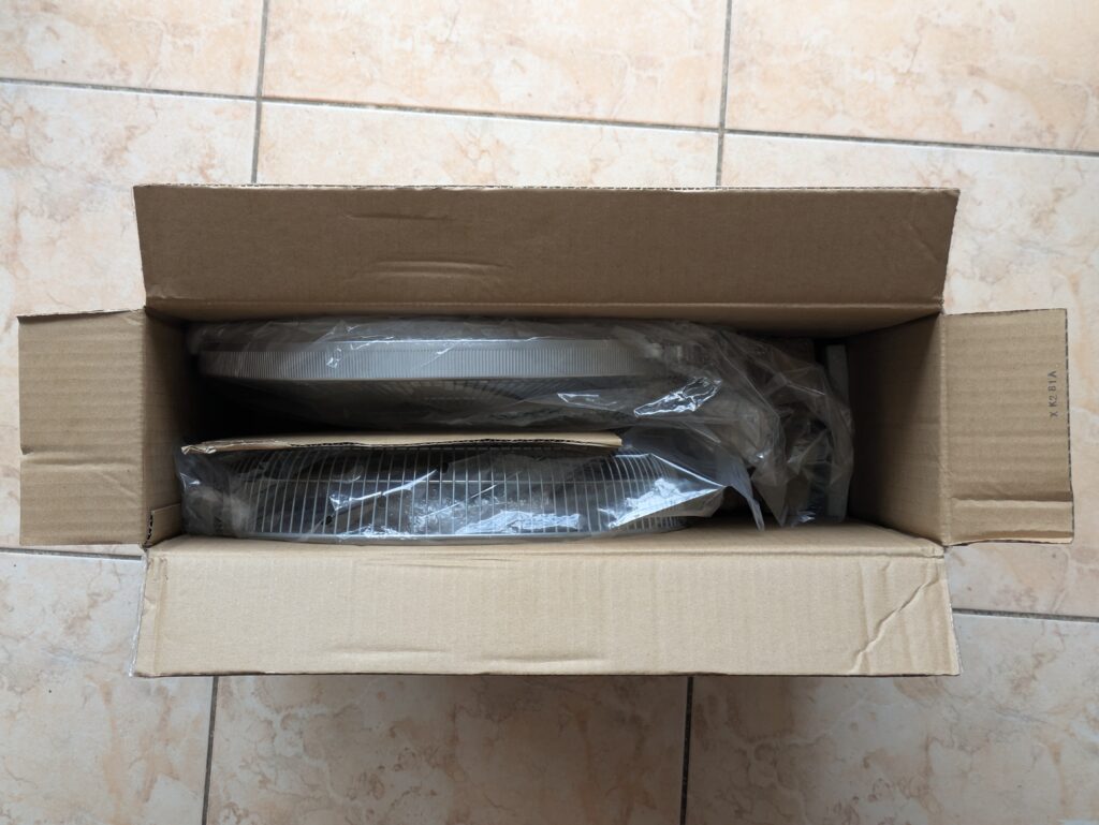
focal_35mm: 51
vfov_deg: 28.6
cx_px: 550
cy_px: 412
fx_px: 1620
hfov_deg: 37.5
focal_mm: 5.43
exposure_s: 1/120
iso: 52
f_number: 1.89
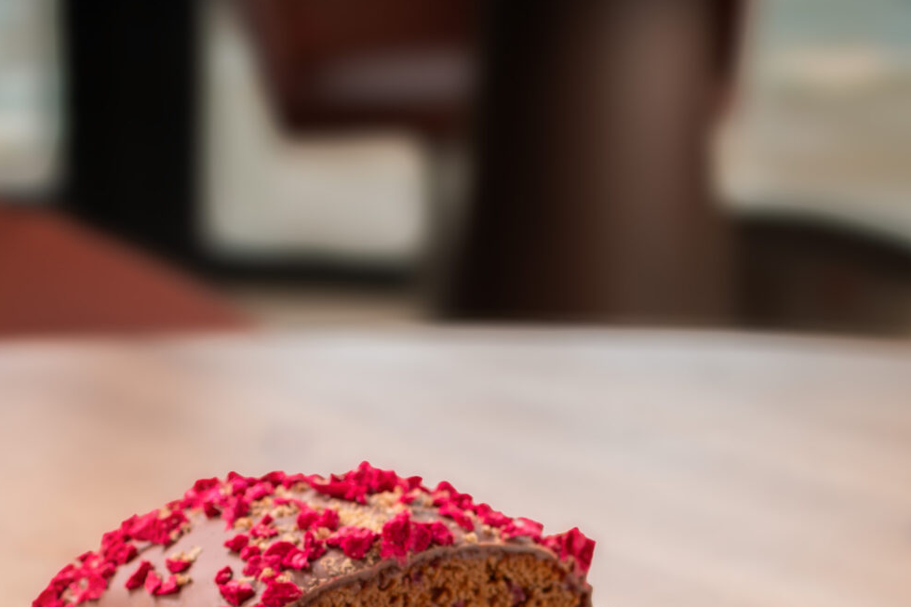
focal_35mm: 137
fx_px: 3475
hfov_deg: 14.9
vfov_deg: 9.8
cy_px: 751
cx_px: 392
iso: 100
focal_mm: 35
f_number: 4
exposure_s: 1/60
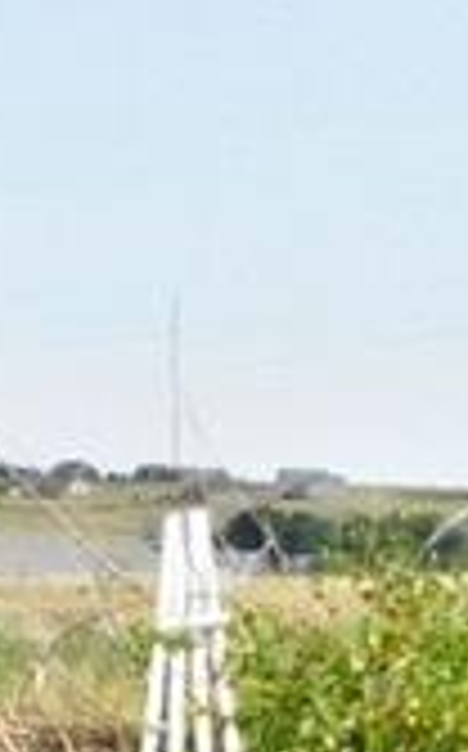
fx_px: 4256
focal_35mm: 208
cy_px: 752
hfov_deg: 5.2
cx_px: -1760
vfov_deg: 10.0
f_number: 3.6
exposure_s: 1/1000
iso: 125
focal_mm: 5.7
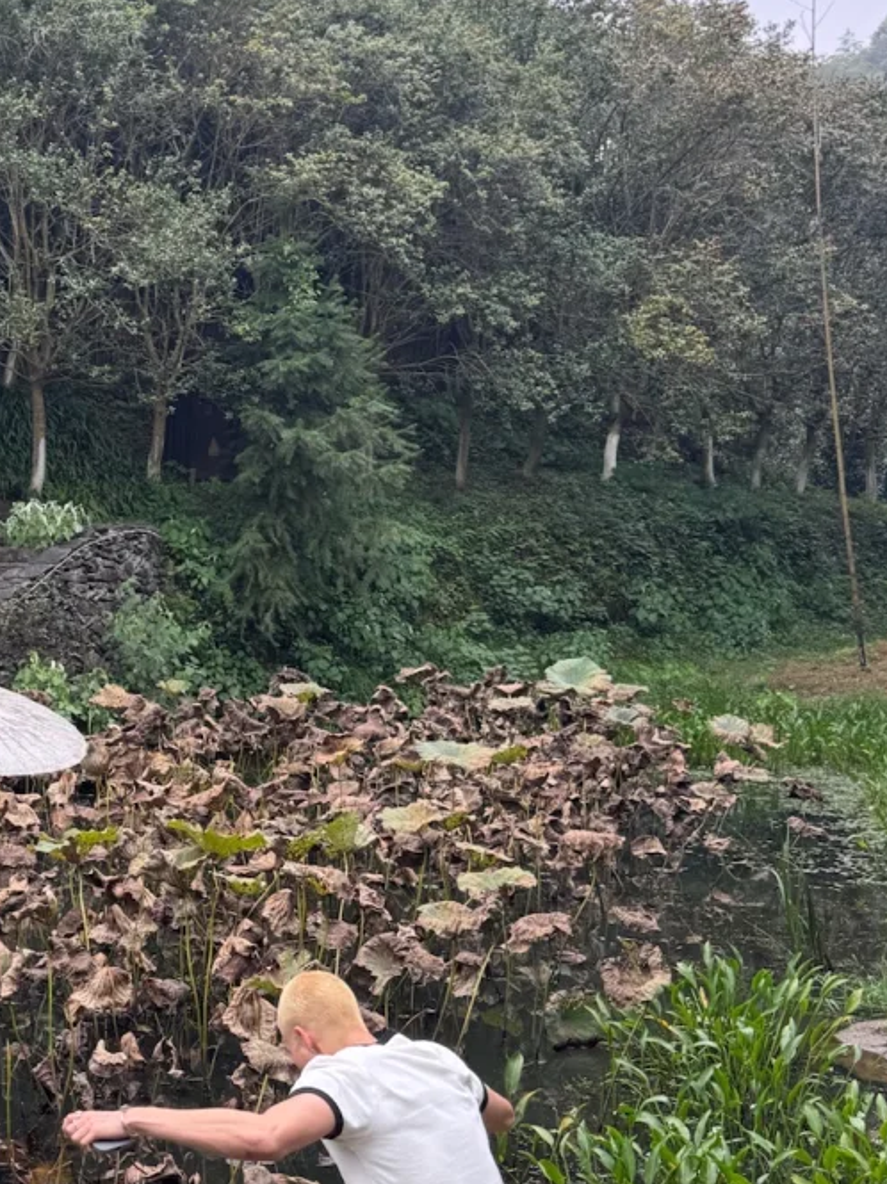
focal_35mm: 52
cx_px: 9
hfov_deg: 26.6
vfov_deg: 36.8
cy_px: 646
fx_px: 1778
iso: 64
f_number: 1.78
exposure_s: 1/255
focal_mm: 6.76
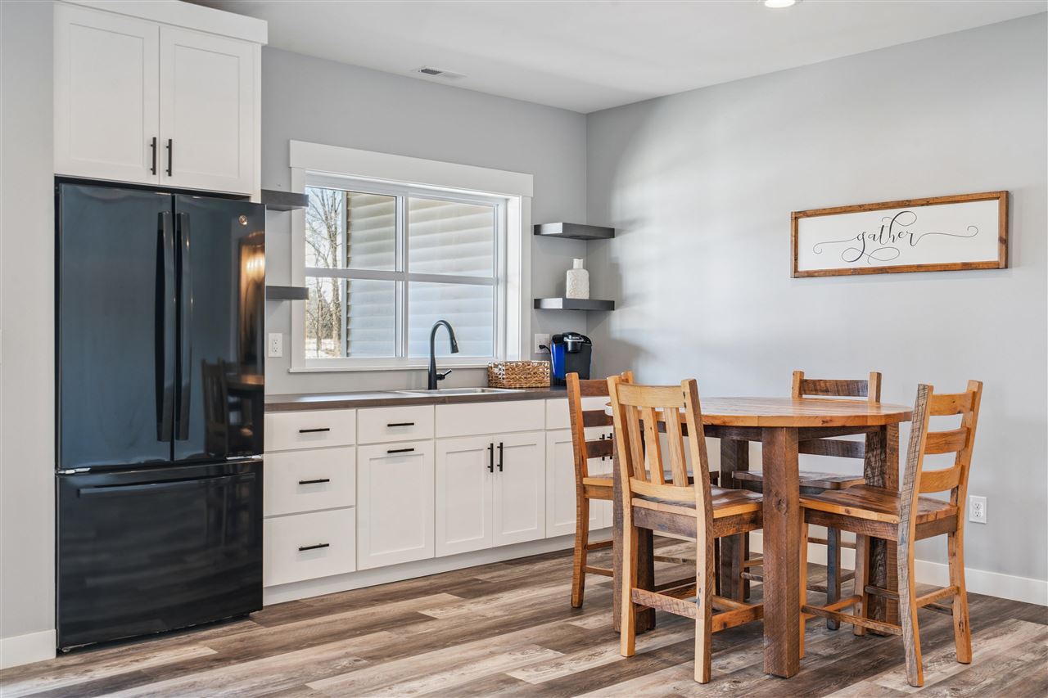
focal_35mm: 35
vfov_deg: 37.8
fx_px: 1019
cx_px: 524
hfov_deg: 54.4
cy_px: 349
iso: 400
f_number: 9
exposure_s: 1/13
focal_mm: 35
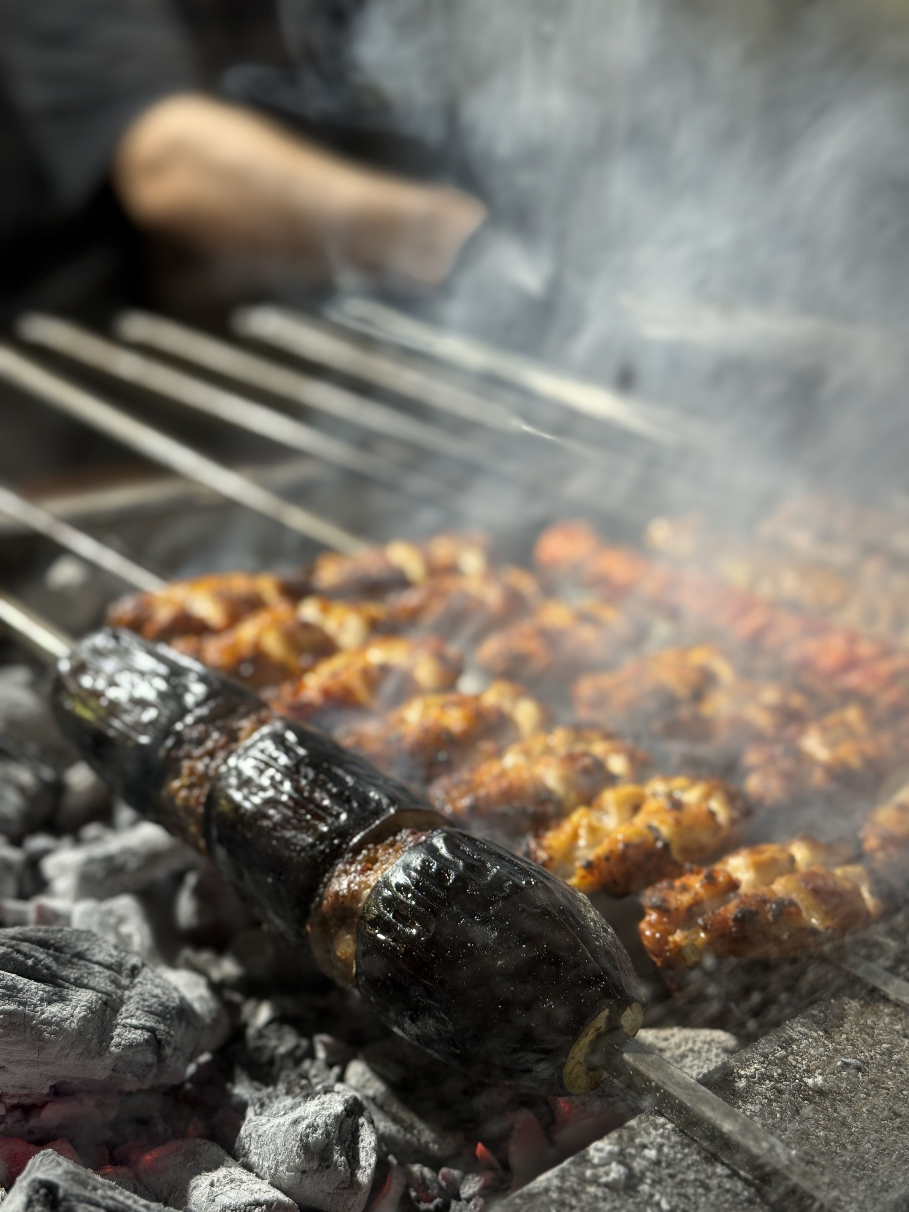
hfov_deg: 30.3
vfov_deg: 39.7
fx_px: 1681
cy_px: 606
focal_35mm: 48
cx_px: 454
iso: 80
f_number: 1.78
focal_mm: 6.76
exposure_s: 1/50
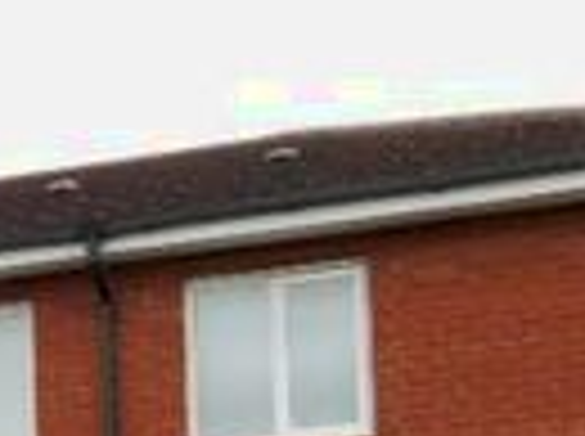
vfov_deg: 11.2
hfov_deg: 14.6
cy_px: 735
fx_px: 2092
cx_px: -351
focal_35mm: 124
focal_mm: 4
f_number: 3
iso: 125
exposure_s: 1/400
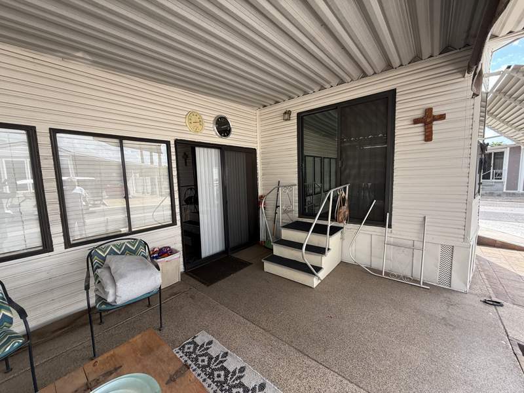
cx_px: 262
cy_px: 196
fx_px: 212
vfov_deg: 85.7
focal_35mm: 14
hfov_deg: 102.1
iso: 50
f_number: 2.2
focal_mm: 2.22
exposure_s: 1/205
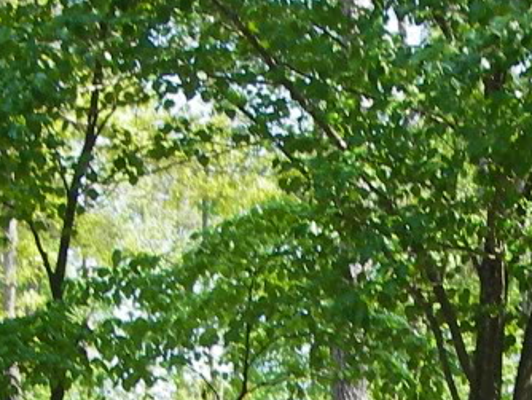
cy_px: 609
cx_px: 417
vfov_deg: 9.8
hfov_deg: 13.4
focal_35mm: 147
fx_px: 2261
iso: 50
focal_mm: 8.1
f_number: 3.5
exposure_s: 1/100
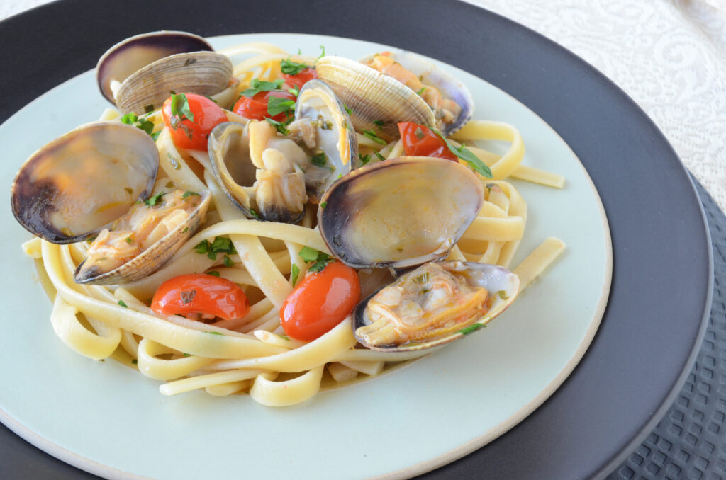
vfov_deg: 29.7
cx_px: 363
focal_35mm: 45
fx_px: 906
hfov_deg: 43.7
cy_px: 240
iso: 400
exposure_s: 1/8
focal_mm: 30
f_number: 10
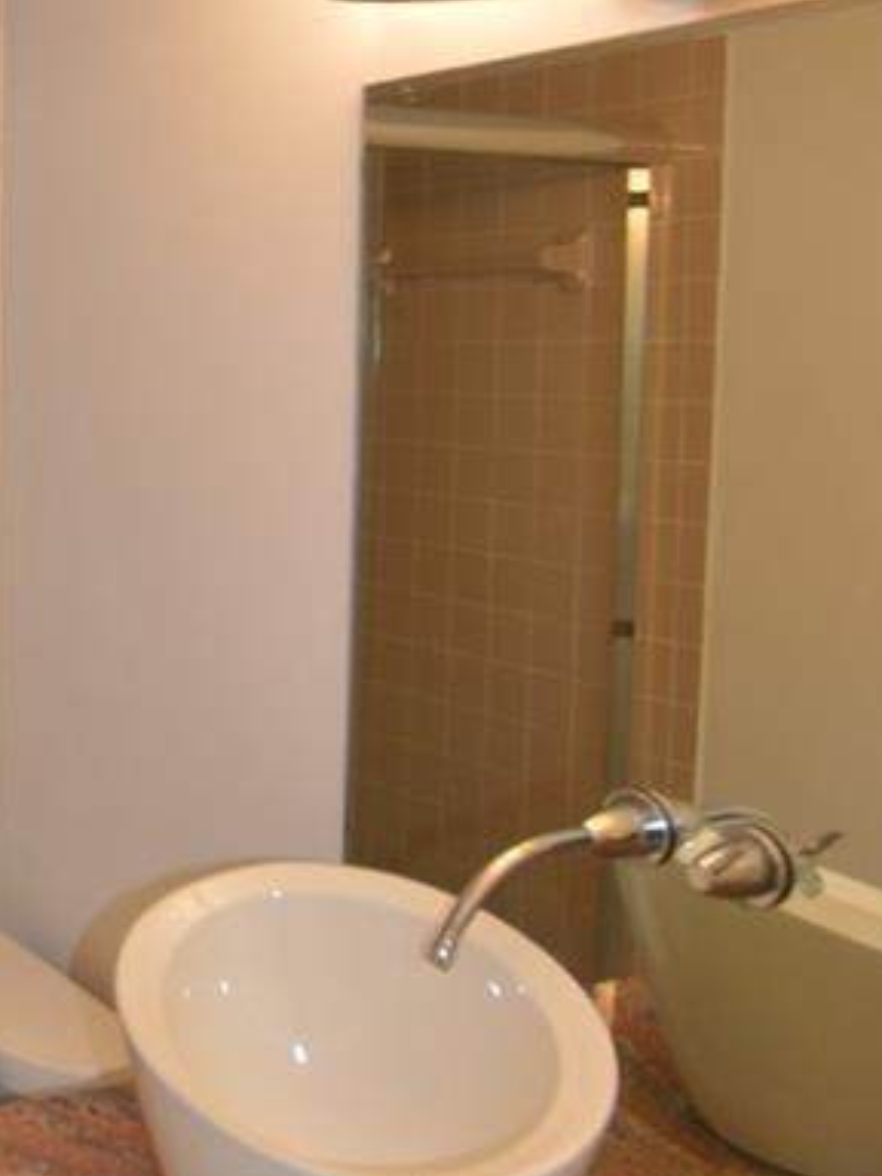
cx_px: -207
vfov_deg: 41.4
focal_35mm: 45
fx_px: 1529
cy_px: 364
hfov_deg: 27.8
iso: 400
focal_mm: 10
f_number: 4
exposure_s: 1/80
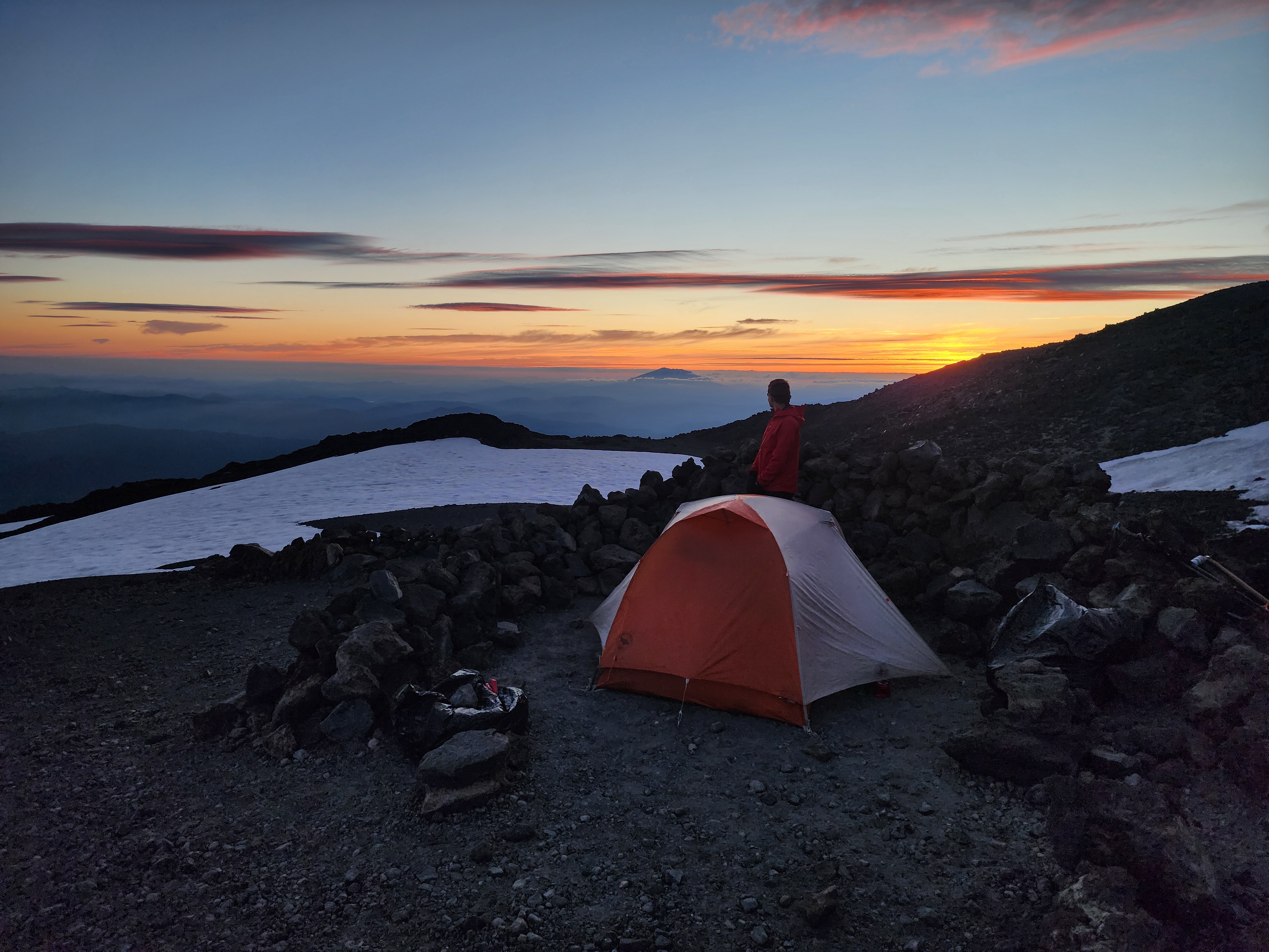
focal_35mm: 23
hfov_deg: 73.9
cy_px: 476
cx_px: 634
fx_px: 843
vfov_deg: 58.9
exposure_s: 1/180
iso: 16
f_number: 1.8
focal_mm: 6.4
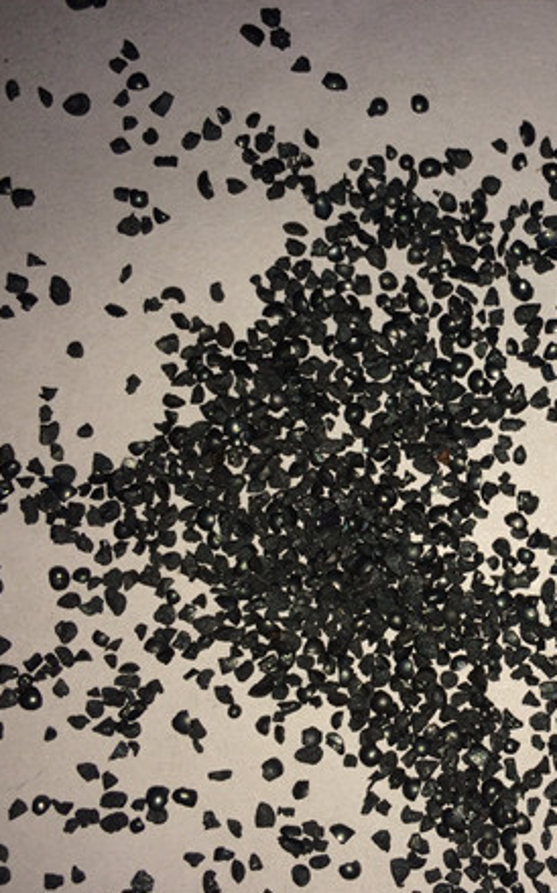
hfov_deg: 28.9
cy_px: 450
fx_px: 1021
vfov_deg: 47.2
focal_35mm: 42
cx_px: 531
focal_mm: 4.15
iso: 32
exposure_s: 1/1109
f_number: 2.2
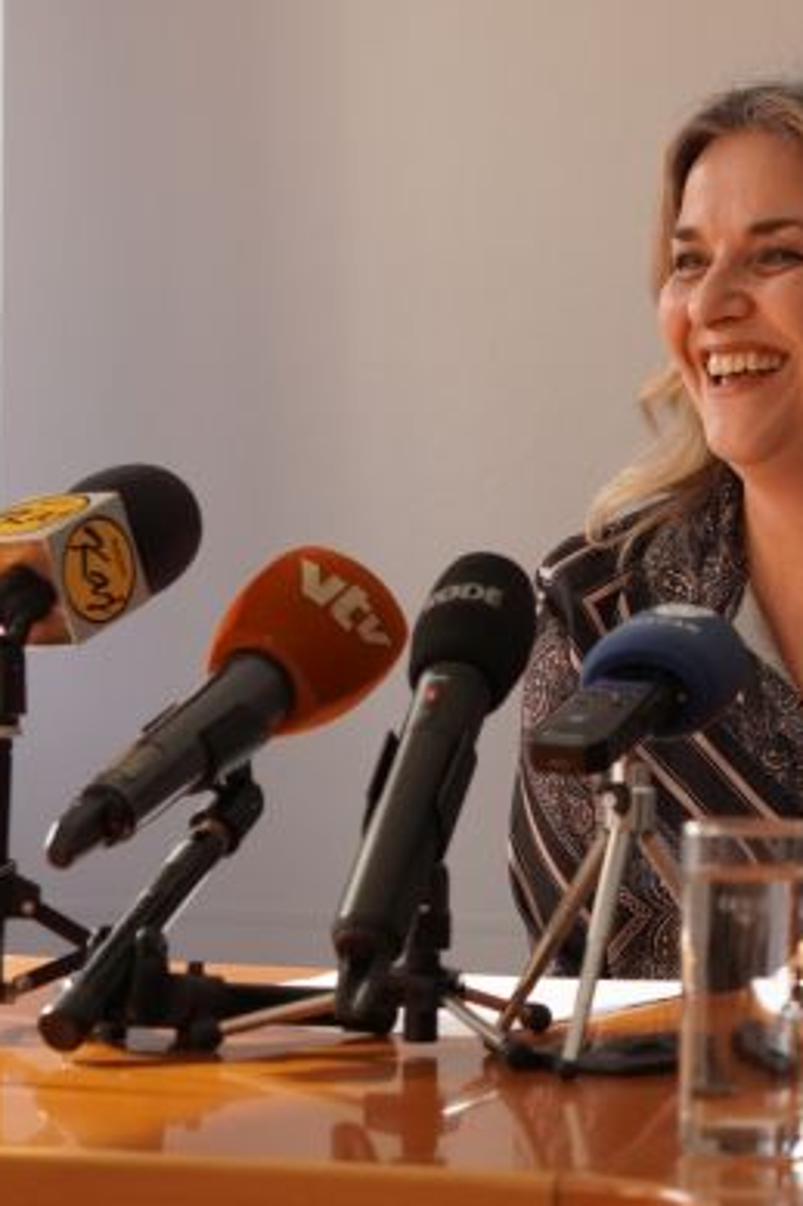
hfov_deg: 7.1
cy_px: 384
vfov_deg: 10.8
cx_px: 912
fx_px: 6396
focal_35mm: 191
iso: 500
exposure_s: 1/160
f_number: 3.5
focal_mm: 50
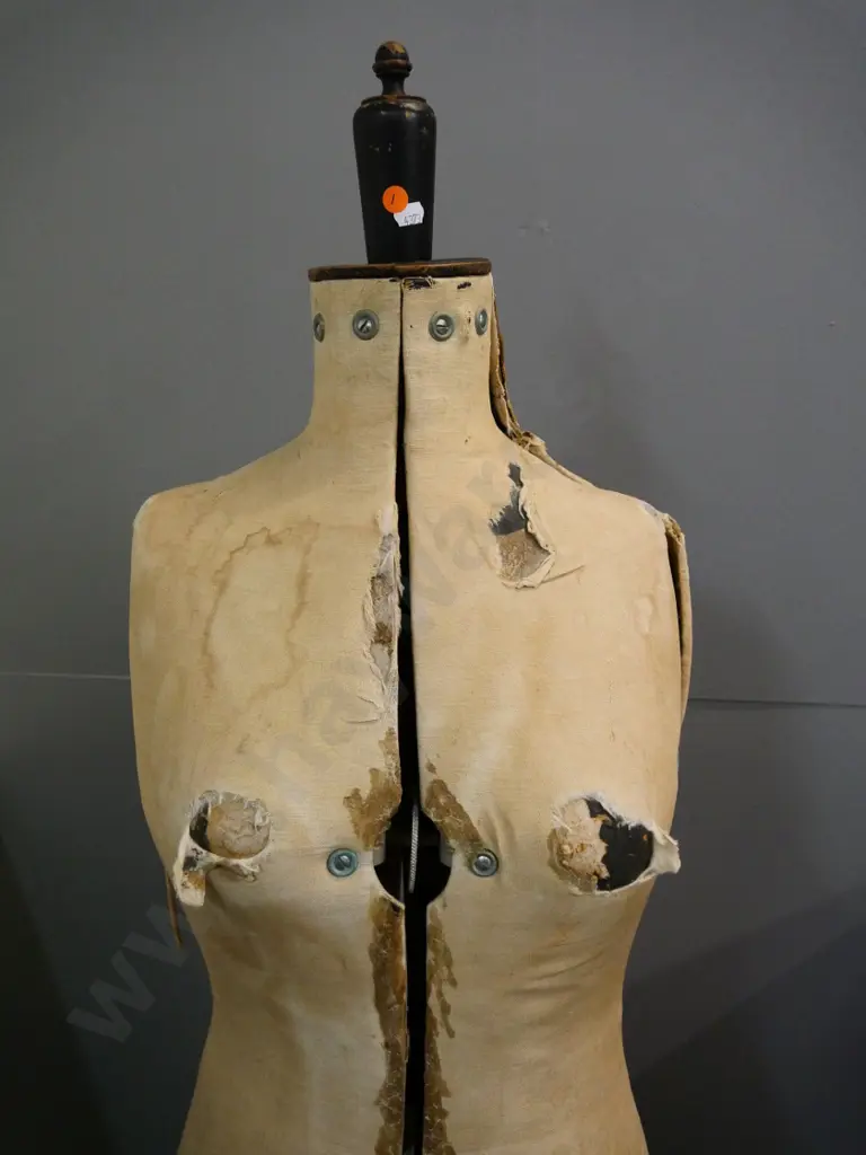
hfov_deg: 41.8
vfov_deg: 54.0
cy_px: 578
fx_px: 1134
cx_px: 433
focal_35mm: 34
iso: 3200
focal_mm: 17
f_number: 5
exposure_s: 1/160
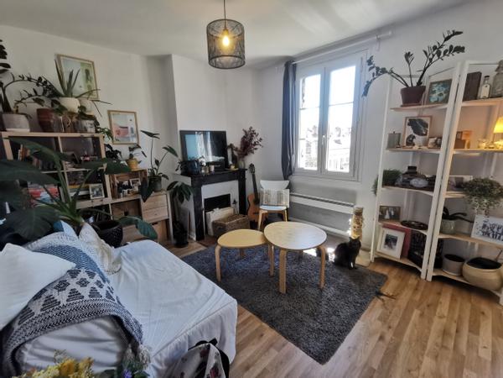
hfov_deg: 94.5
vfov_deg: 78.1
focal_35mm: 16
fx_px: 232
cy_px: 189
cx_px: 252
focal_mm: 2.35
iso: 100
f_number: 2.2
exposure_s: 1/60
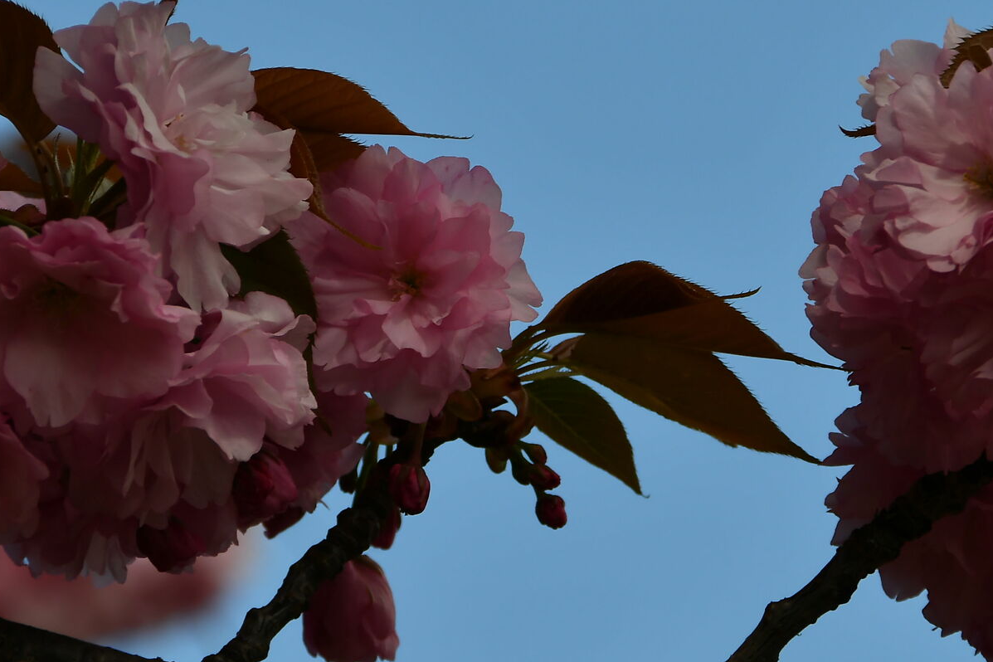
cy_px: 311
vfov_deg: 1.5
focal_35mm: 902
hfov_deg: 2.3
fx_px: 24878
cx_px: 631
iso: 100
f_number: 7.1
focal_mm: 300
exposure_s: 1/500
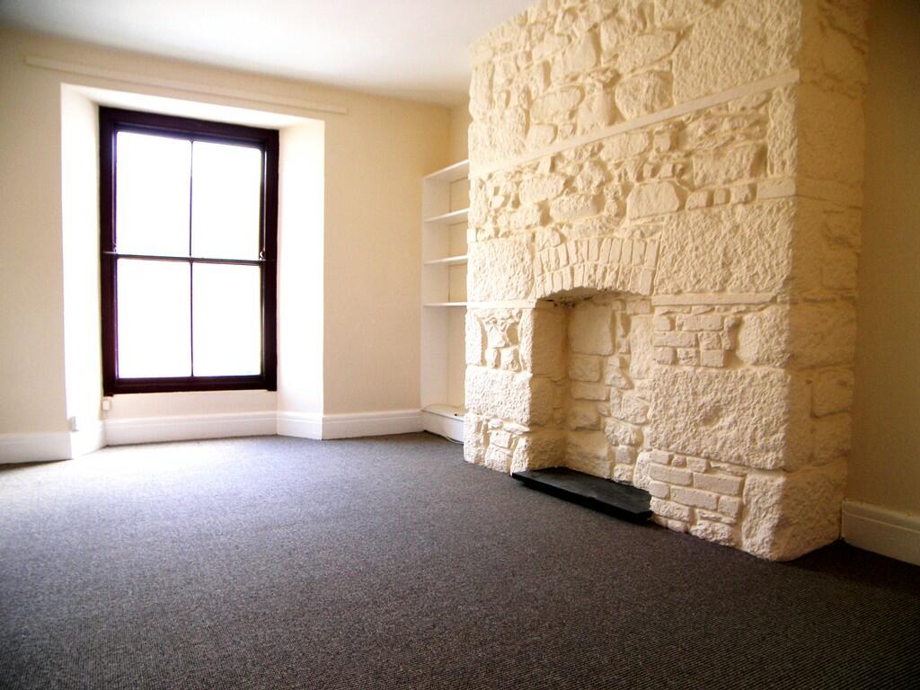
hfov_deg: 63.4
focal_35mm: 28
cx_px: 460
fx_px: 744
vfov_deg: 49.7
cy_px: 345
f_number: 2.8
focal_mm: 5.9
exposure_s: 1/50
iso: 50
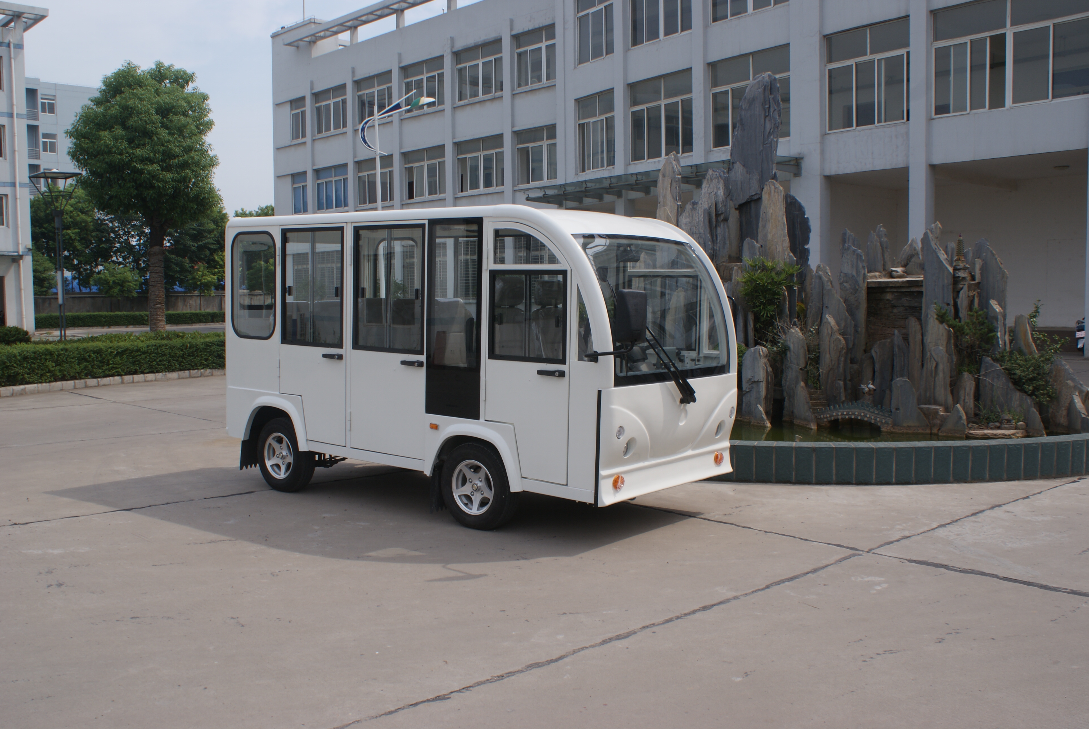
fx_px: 999
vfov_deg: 40.1
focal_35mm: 33
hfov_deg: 57.2
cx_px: 544
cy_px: 364
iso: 100
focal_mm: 22
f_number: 13
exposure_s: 1/125
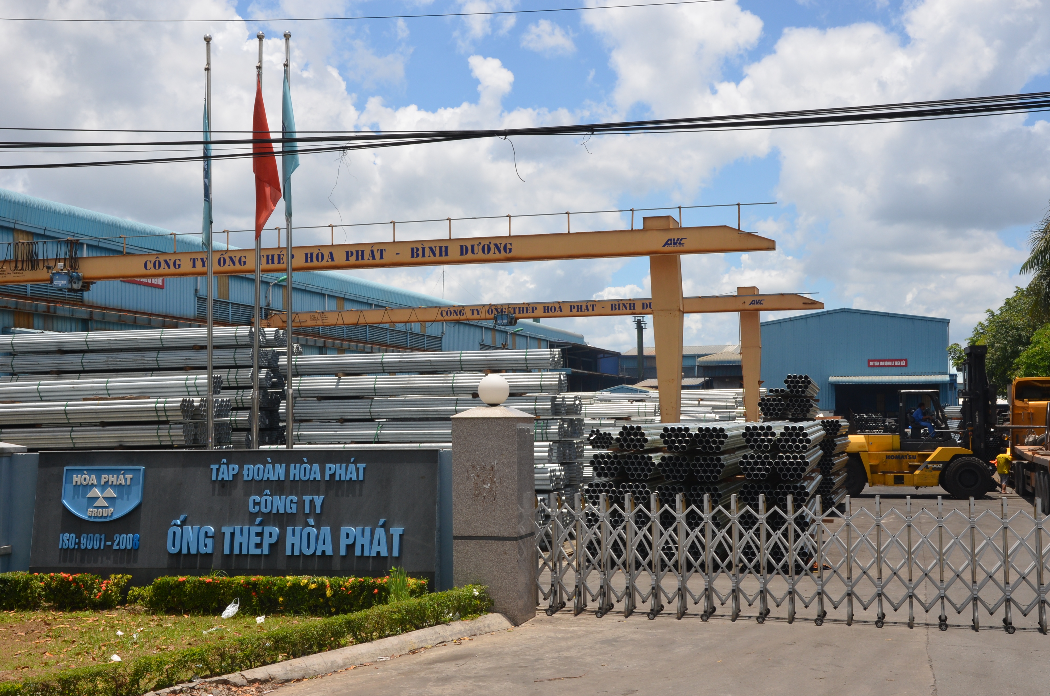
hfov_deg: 42.4
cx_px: 525
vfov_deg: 28.8
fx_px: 1353
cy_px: 348
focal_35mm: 46
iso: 250
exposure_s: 1/250
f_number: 14
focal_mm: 31
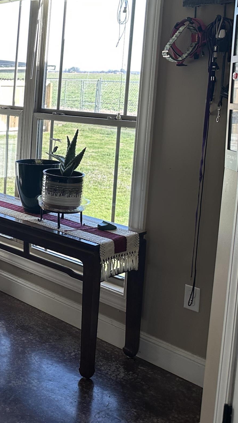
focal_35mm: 51
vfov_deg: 40.0
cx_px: -135
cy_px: 135
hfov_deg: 19.8
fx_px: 572
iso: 64
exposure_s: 1/183
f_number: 1.78
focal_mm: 6.86
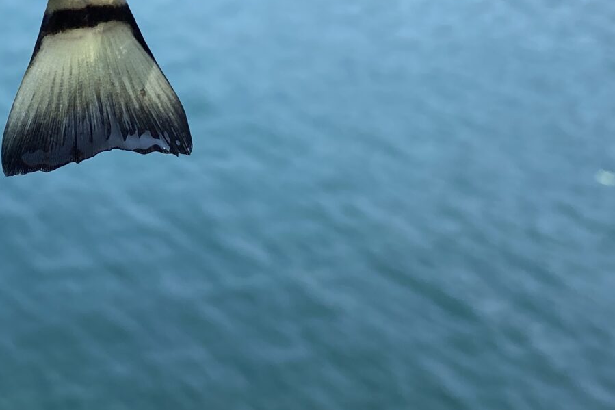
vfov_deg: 16.8
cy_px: -106
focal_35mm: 77
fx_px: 1315
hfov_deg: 25.2
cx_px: 16
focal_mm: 4.25
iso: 32
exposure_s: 1/2066
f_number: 1.8
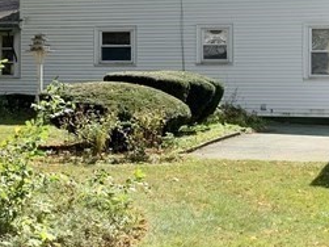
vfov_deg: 13.9
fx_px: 1007
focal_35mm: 106
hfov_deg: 18.4
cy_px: 56
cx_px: 60
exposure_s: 1/1368
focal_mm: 4.25
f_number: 1.8
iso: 25
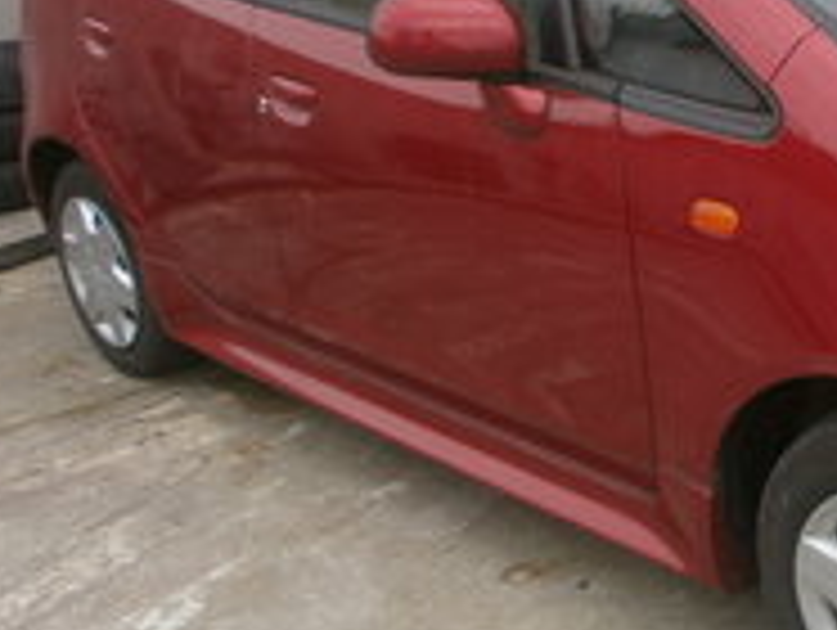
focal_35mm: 58
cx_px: 756
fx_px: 1404
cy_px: 225
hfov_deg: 31.6
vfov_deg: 25.2
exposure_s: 1/640
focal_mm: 4.8
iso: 100
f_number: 2.9
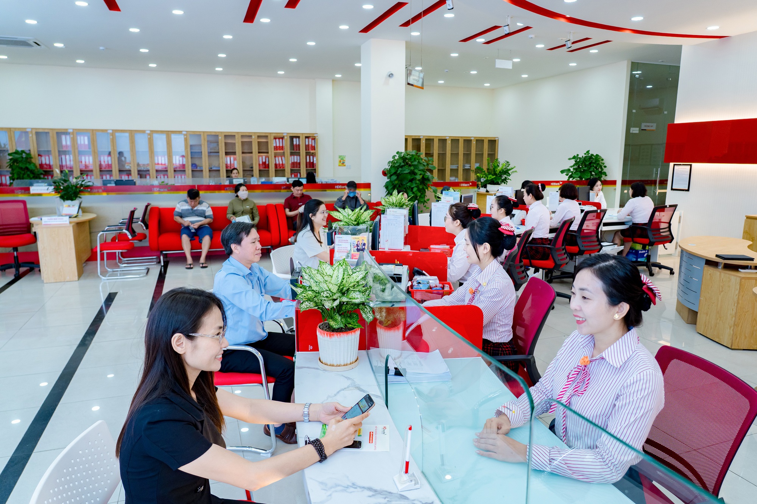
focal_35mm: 24
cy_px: 252
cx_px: 378
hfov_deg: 73.7
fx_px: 505
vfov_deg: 53.1
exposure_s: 1/160
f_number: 4.5
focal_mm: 24
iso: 640
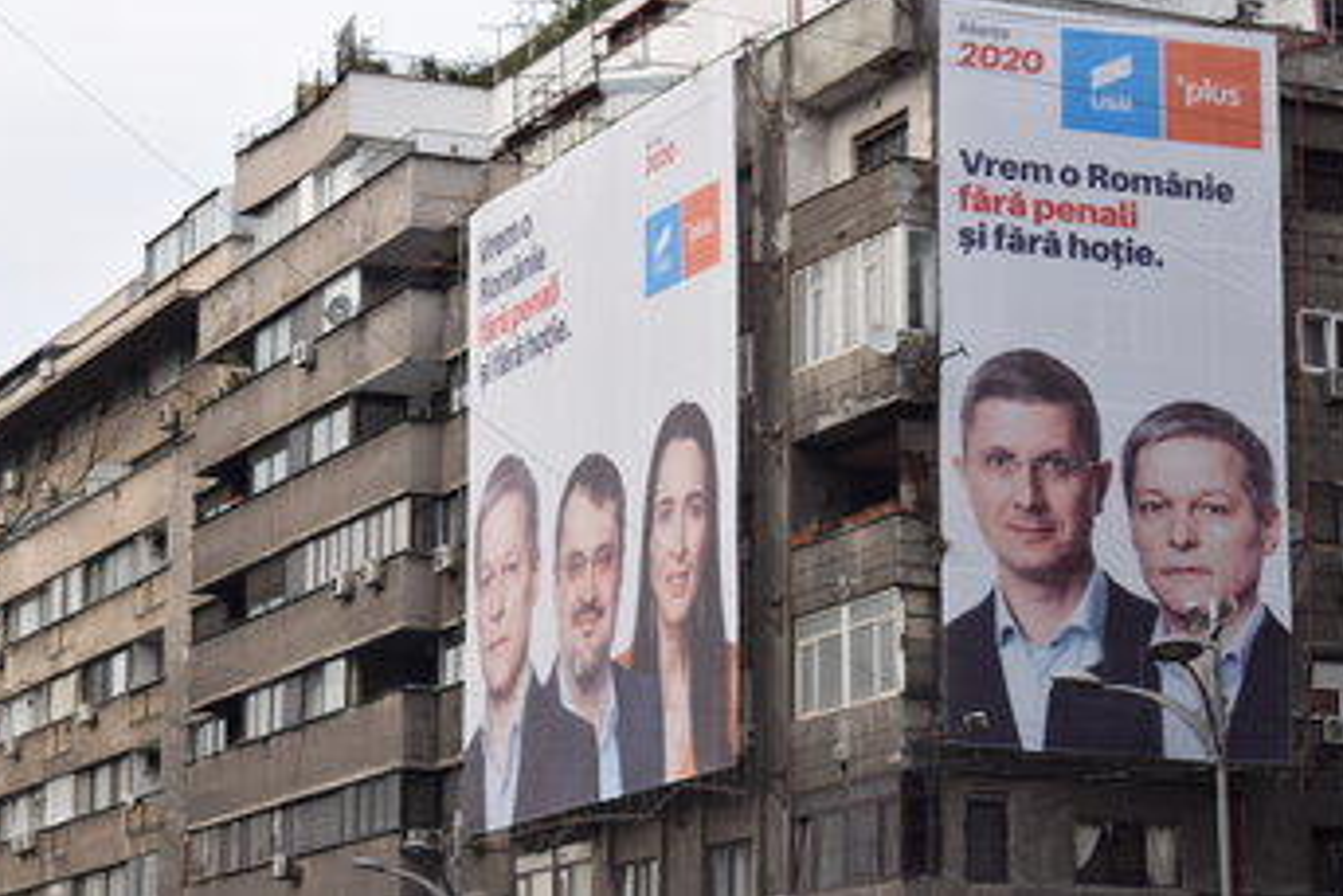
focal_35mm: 100
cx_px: 568
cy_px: 364
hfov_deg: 20.5
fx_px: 3717
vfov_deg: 13.7
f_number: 7.1
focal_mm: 55
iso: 200
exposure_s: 1/320
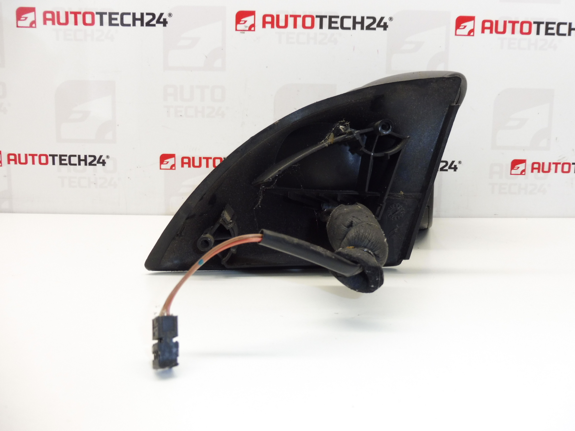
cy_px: 216
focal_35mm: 24
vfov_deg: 56.8
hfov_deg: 71.6
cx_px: 288
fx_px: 399
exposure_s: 1/60
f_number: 3.5
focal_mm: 4.3
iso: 200
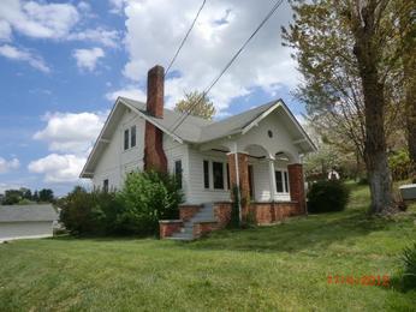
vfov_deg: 56.9
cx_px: 208
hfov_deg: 71.6
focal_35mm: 24
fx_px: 289
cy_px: 156
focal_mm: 4.3
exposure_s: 1/200
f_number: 7.5
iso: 64
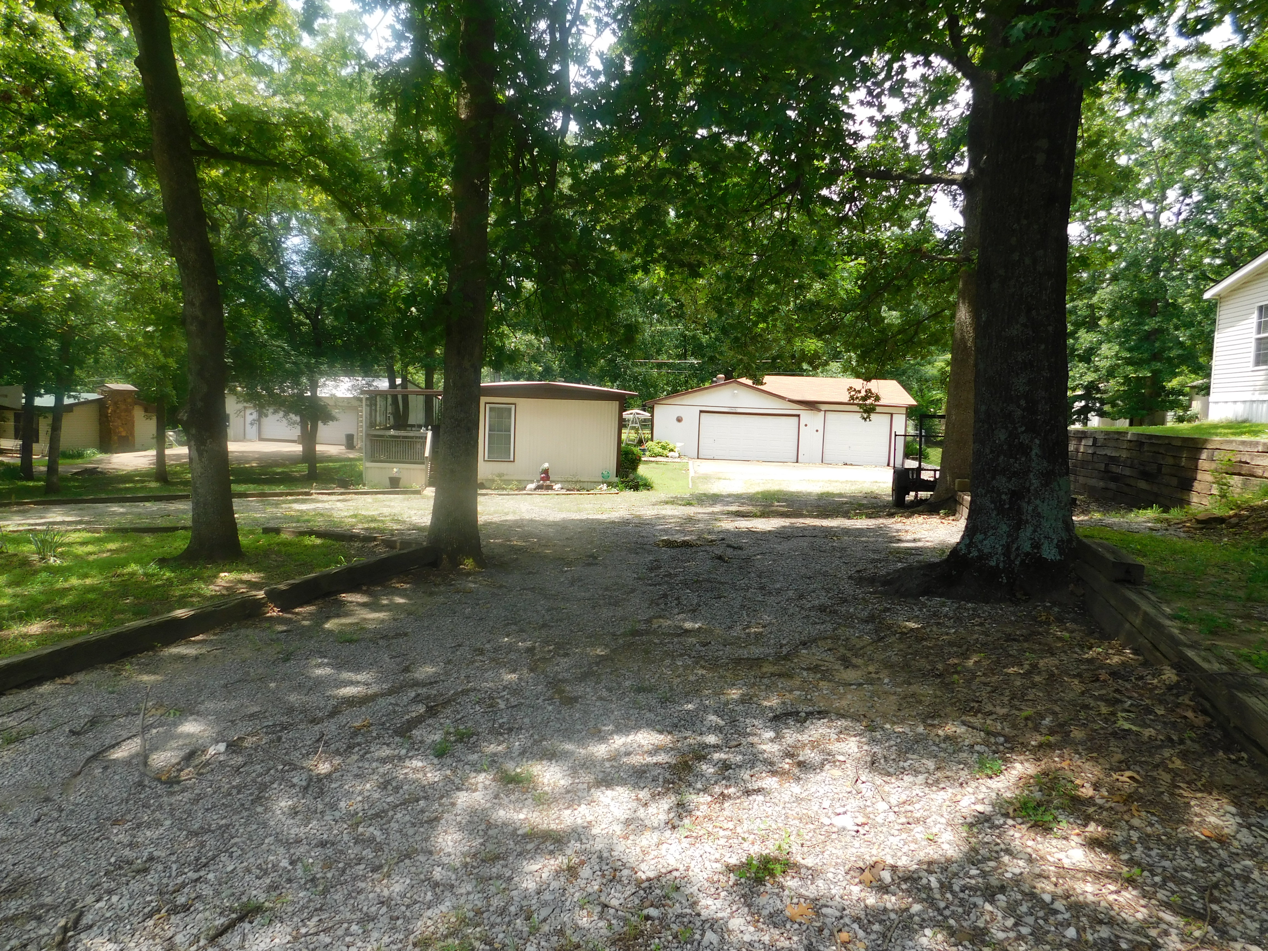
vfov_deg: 58.9
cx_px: 634
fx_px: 843
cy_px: 476
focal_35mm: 23
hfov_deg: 73.9
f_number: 3
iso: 125
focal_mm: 4
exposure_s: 1/400
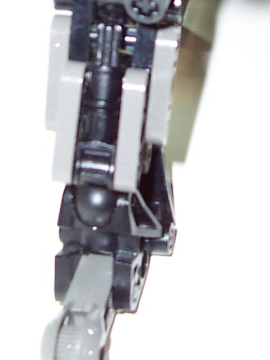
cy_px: -6
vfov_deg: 19.1
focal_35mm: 100
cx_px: 176
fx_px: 1040
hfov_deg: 14.8
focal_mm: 5.6
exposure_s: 1/60
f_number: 2.8
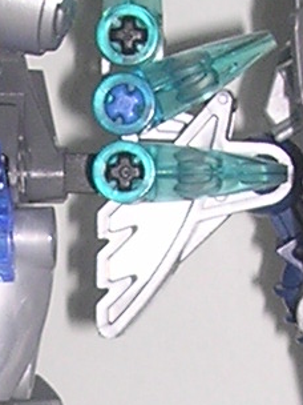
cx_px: -23
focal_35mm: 256
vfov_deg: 7.7
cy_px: 476
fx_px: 2988
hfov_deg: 5.8
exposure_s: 1/60.1
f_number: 2.8
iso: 100
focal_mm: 5.8
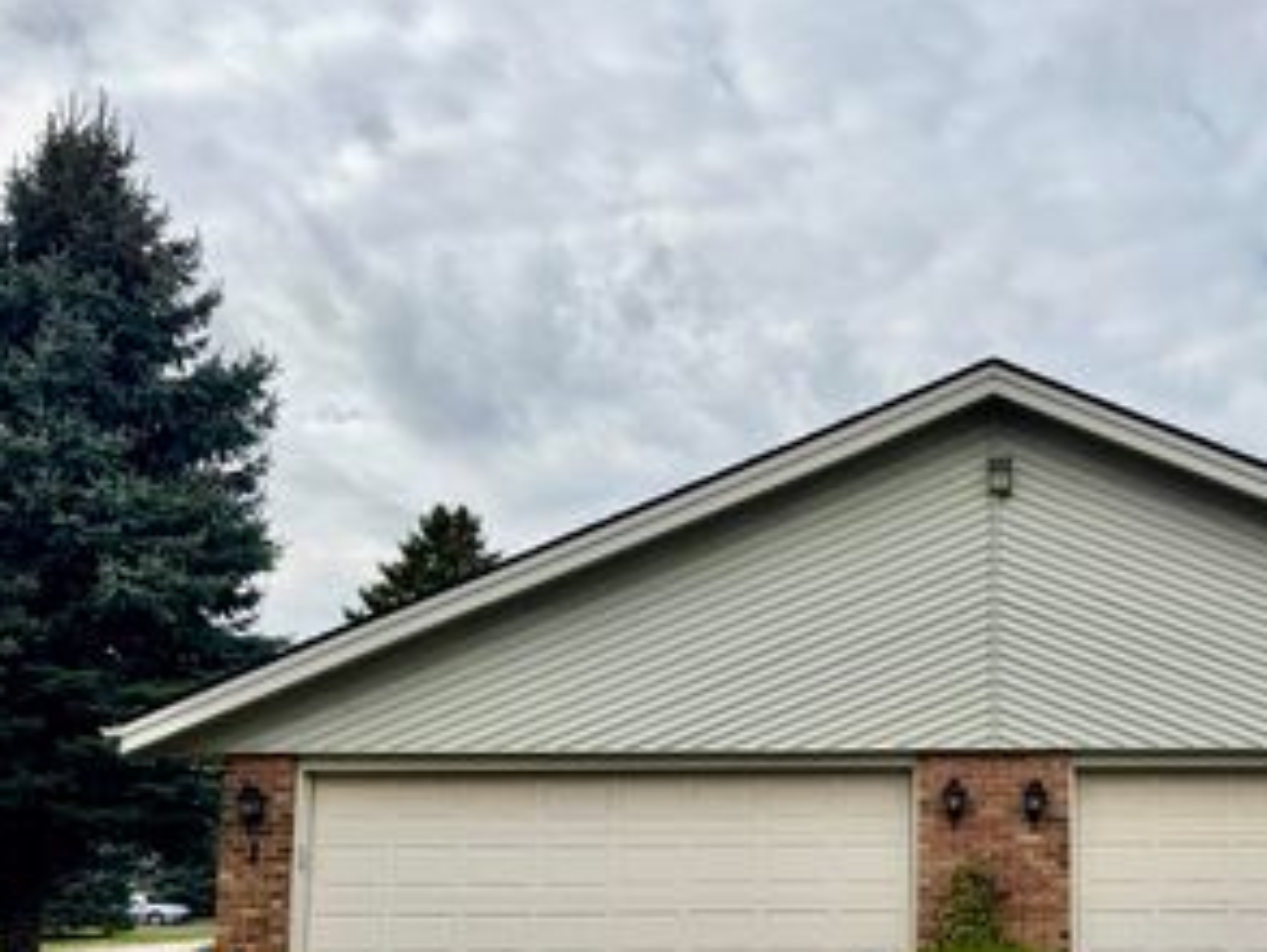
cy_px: 716
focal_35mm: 41
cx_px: 995
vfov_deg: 34.4
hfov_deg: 43.8
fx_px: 1501
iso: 80
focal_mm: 6.76
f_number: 1.78
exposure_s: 1/5814
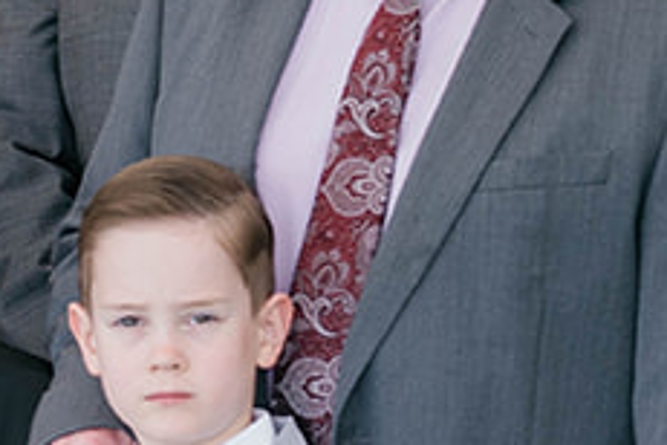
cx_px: -733
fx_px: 6429
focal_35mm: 347
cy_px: 305
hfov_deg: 5.8
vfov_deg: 4.0
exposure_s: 1/200
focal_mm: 50
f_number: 2.8
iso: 125
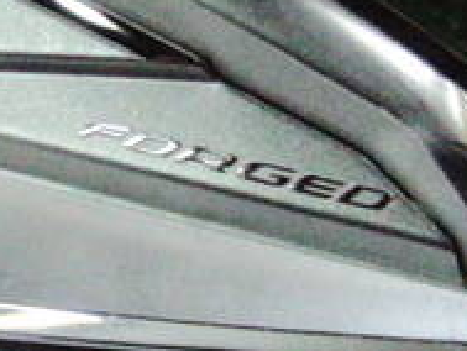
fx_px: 1687
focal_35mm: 125
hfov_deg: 15.2
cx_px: -91
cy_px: 72
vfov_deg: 11.8
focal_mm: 6.42
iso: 3200
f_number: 3.6
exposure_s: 1/800
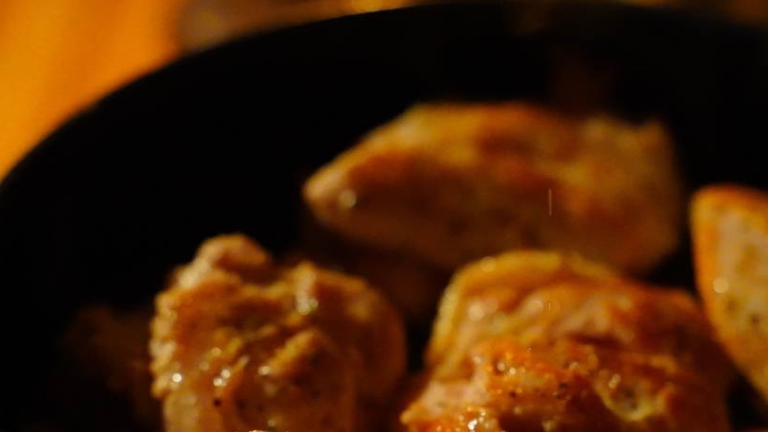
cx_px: 465
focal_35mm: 96
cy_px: 361
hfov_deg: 22.2
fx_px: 1955
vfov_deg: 12.5
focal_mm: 62
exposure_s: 1/60
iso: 16000
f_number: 5
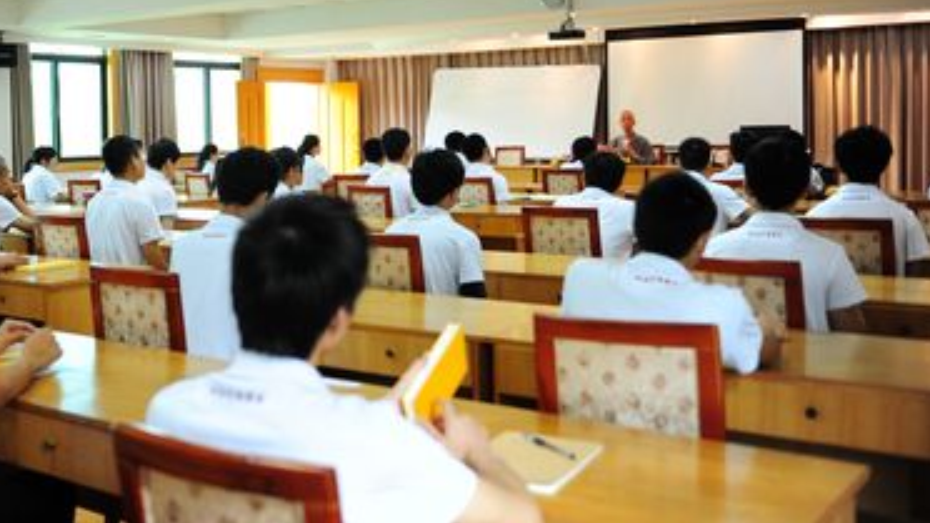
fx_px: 1109
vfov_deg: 26.2
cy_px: 141
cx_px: 330
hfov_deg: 45.0
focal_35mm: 45
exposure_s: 1/160
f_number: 2.8
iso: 1250
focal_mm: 32
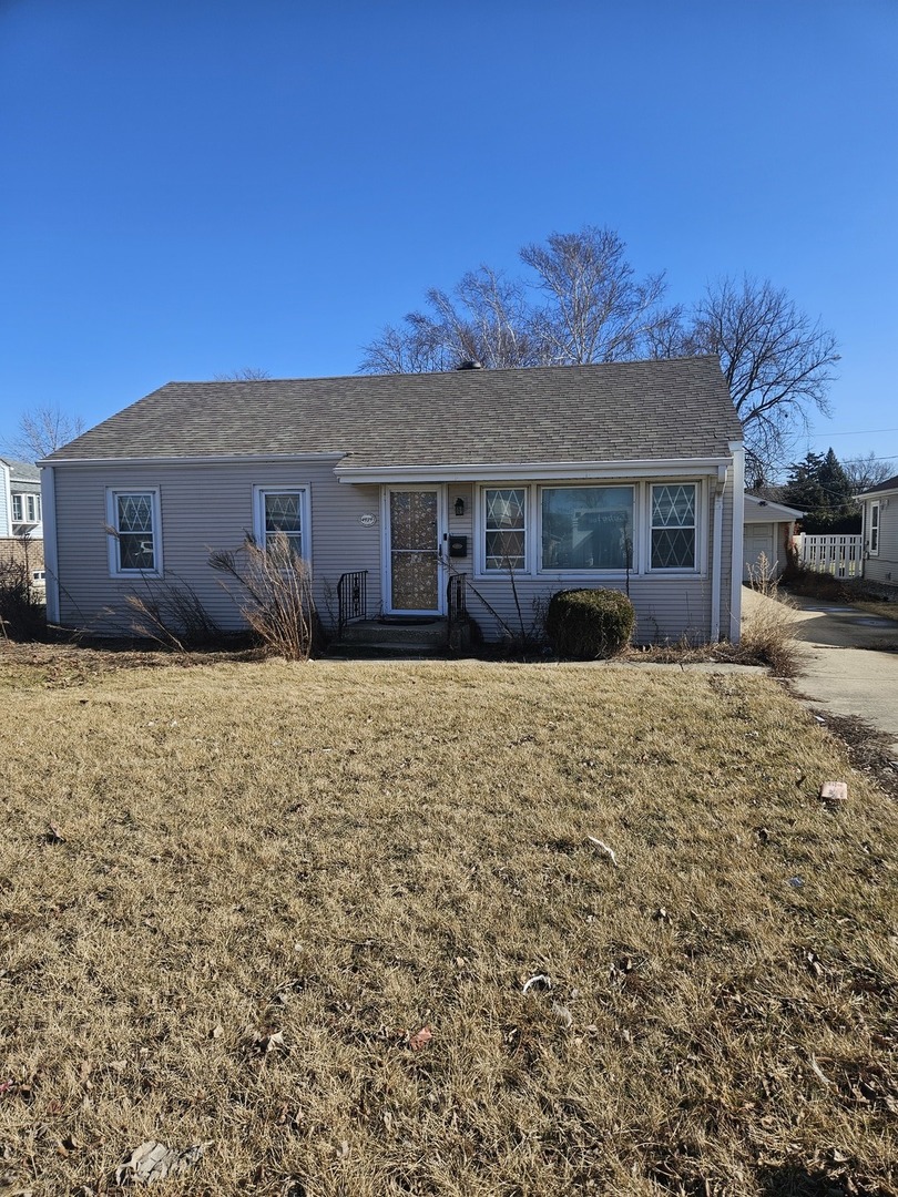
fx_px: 796
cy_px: 598
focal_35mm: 23
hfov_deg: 58.9
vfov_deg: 73.9
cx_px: 449
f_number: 1.8
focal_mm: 5.4
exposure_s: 1/1809
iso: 25
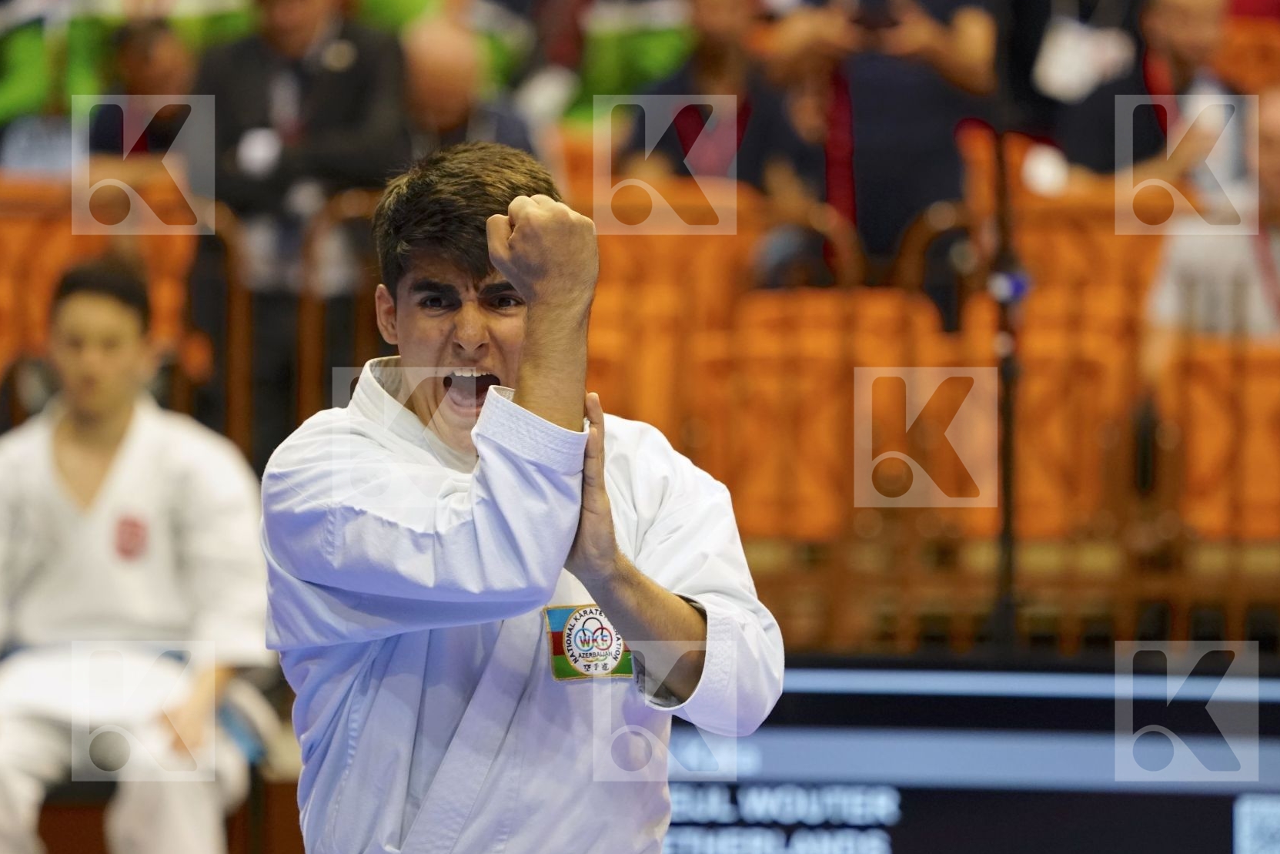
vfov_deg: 4.4
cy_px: 437
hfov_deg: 6.5
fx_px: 11200
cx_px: 665
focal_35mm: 315
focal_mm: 291
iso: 4000
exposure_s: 1/400
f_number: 5.6
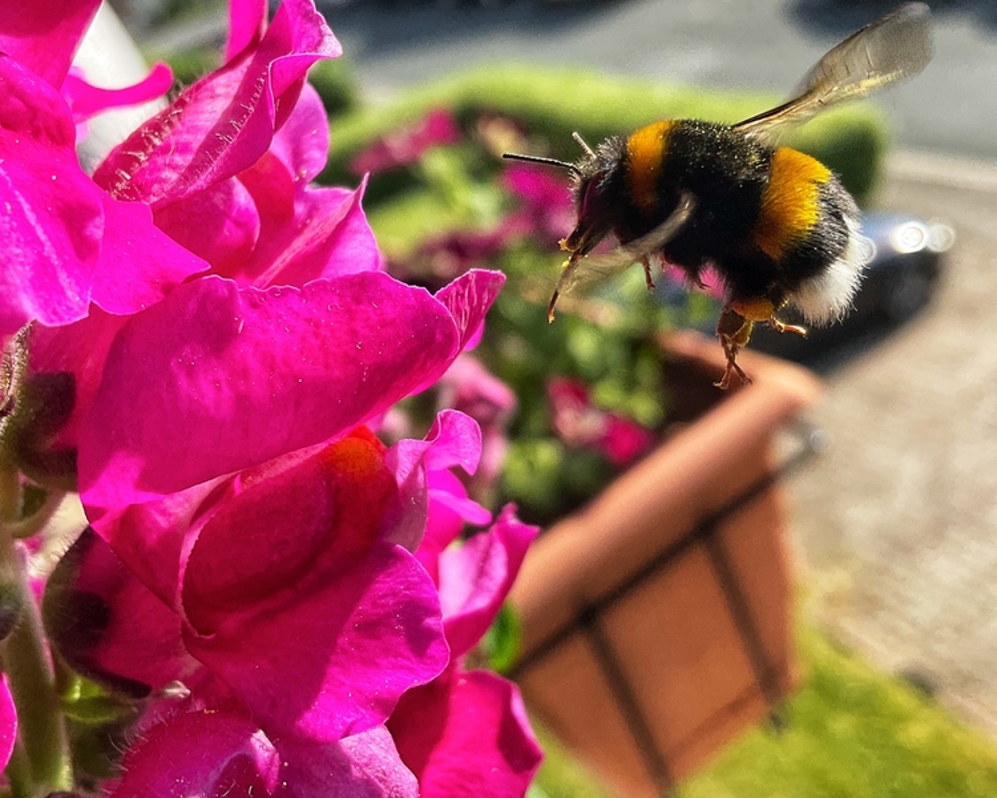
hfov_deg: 42.9
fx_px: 1269
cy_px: 353
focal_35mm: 43
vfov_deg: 34.9
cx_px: 479
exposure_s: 1/620
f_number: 1.8
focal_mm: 3
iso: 16
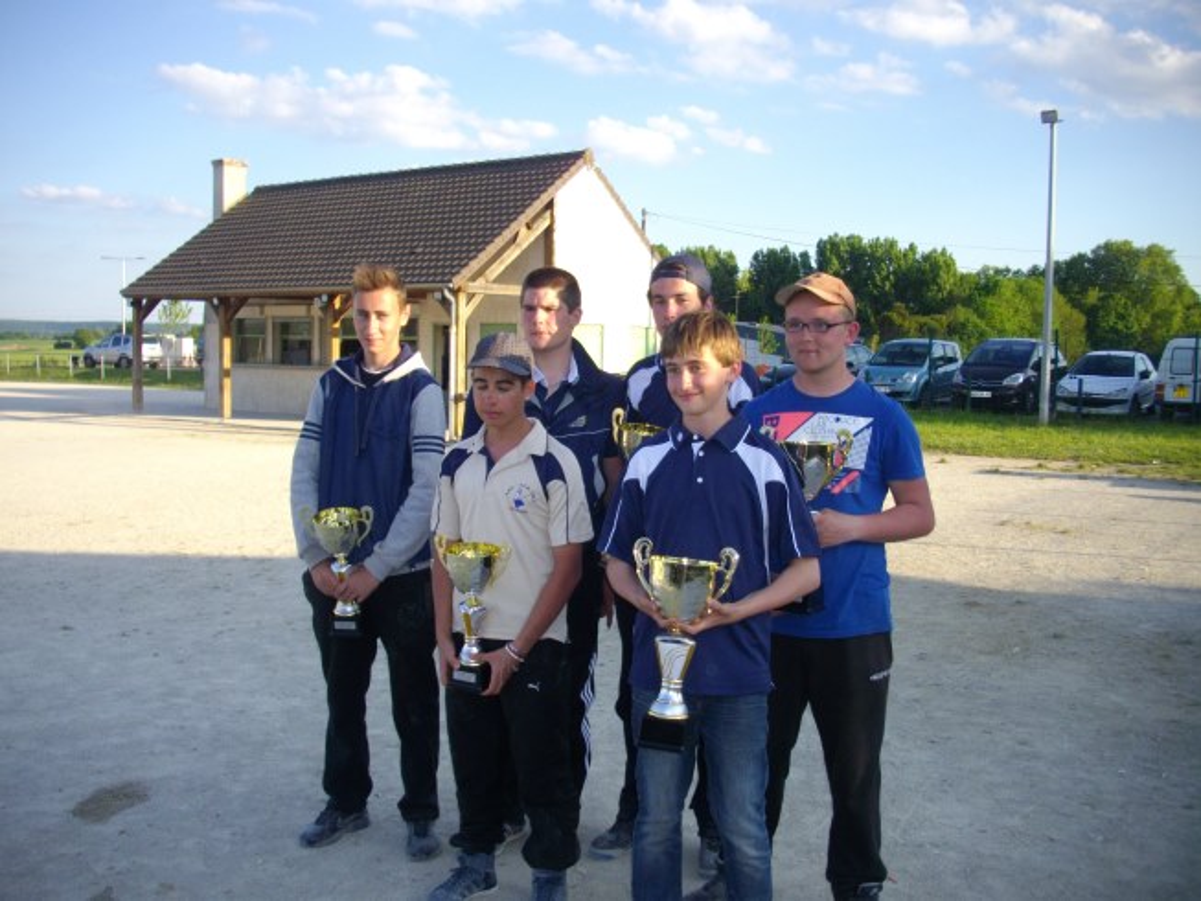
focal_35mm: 37
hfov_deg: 50.1
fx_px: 1284
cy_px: 450
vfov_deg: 38.7
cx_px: 600
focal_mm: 6.2
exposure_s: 1/500
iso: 100
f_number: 2.8
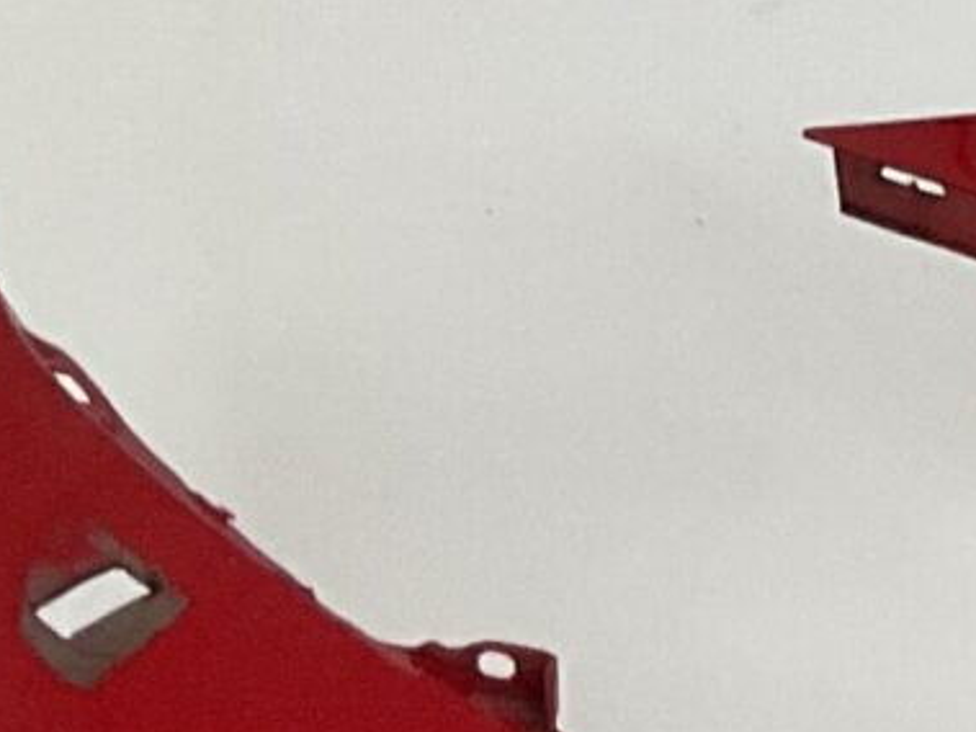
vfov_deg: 7.6
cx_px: 2812
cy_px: 474
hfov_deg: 8.6
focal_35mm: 196
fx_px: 5524
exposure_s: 1/60
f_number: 1.8
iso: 64
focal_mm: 3
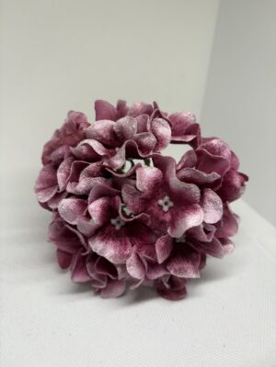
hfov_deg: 53.1
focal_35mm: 26
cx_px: 138
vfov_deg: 67.3
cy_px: 184
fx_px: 276
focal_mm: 5.96
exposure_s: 1/155
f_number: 1.6
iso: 32
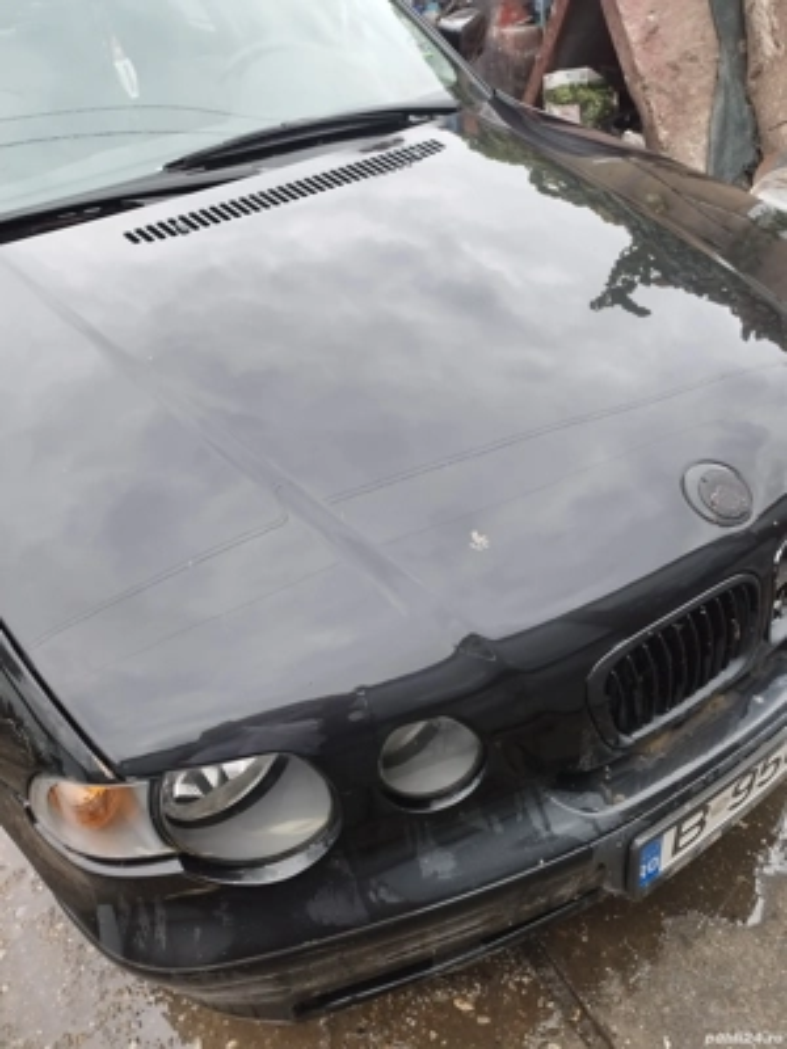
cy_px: 524
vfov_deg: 71.6
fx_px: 728
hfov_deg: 56.8
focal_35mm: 24
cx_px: 394
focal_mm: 5.89
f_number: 1.89
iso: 220
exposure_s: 1/50
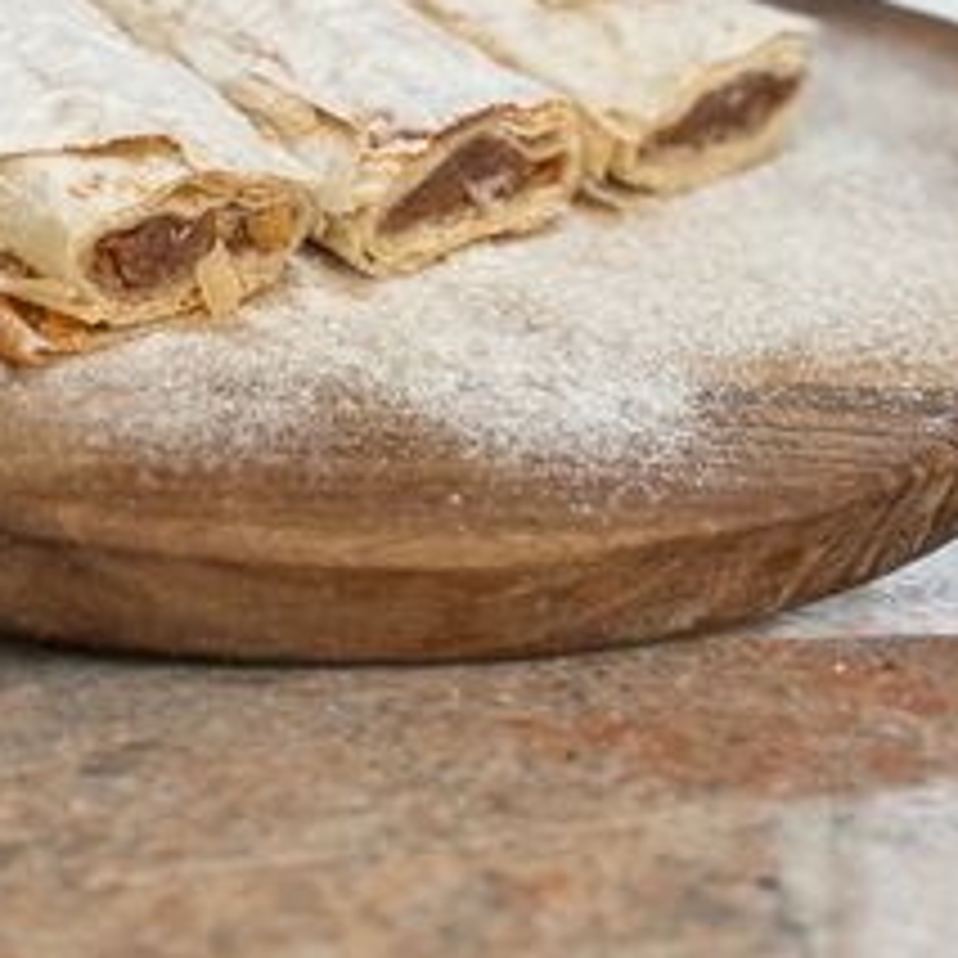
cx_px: 279
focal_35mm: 85
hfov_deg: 20.3
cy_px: 88
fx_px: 2661
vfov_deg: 20.0
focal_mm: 6.76
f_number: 1.78
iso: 64
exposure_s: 1/1133
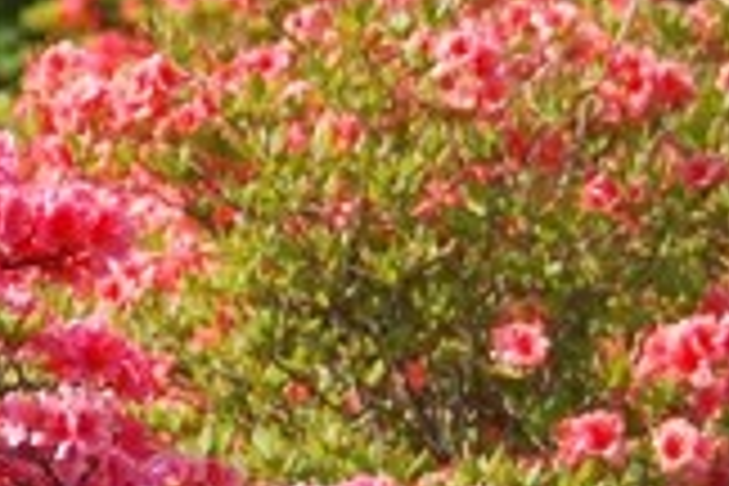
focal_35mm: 468
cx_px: -252
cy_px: 328
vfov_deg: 2.9
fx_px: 9476
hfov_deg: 4.4
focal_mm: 56
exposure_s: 1/500
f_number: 5.6
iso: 200
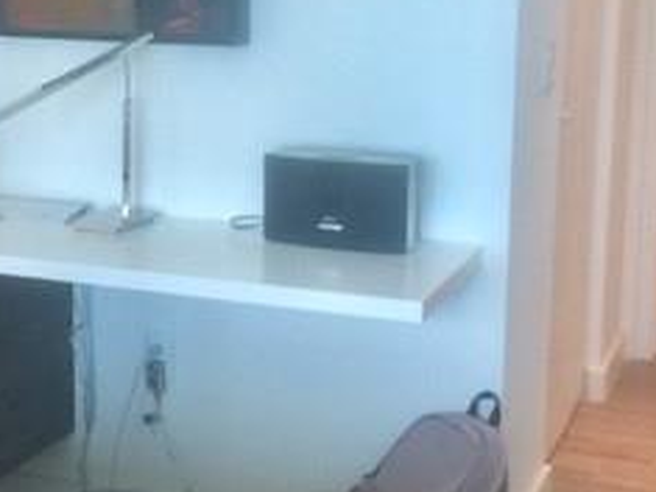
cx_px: 154
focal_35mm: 79
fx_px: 1496
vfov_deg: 18.6
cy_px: 187
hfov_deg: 24.4
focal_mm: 4.15
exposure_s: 1/30
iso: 50
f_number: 2.2
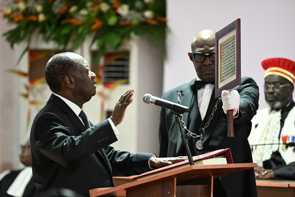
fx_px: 3278
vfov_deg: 3.4
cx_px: 148
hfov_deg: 5.2
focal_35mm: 400
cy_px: 98
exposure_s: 1/200
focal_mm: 400
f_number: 5.6
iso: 5000
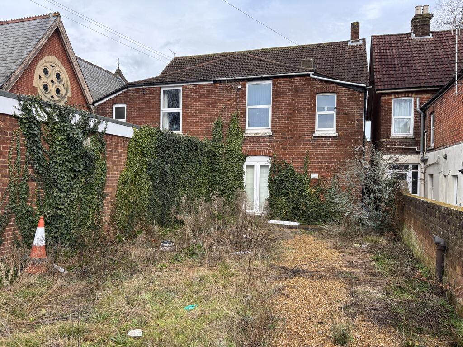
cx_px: 232
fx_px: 348
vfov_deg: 53.1
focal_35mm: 26
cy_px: 174
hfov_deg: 67.3
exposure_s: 1/384
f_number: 1.6
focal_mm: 5.96
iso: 50
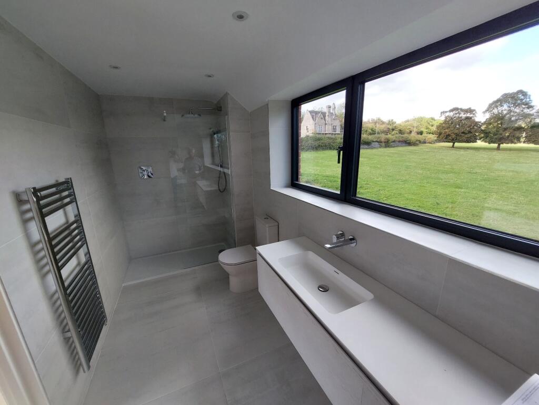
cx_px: 270
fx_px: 202
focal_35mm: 13
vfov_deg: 89.9
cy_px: 202
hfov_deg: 106.2
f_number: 2.2
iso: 50
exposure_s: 1/133
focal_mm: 1.74
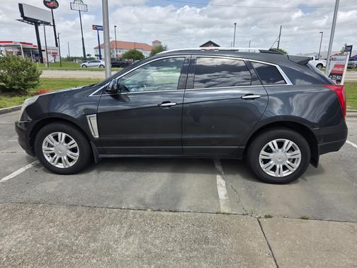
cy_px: 134
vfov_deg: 58.9
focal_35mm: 23
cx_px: 178
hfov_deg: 73.9
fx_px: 237
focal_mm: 6.3
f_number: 1.7
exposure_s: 1/3589
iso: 80
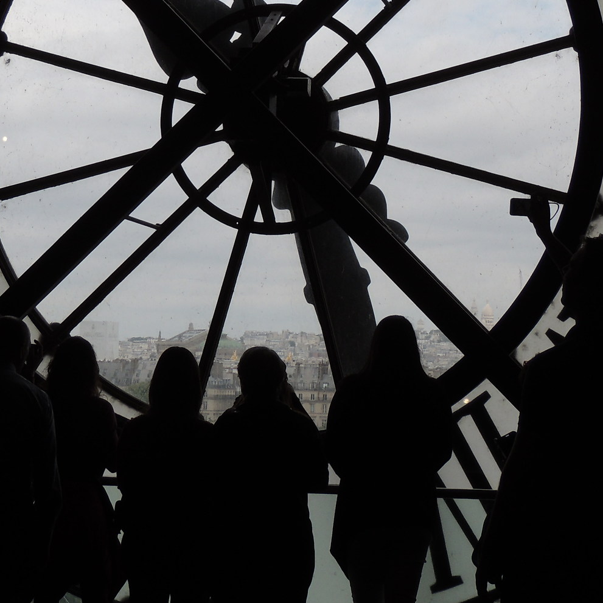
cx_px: 268
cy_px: 105
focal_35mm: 92
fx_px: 1813
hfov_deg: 18.9
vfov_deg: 18.7
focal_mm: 7.6
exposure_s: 1/1250
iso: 100
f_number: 3.4
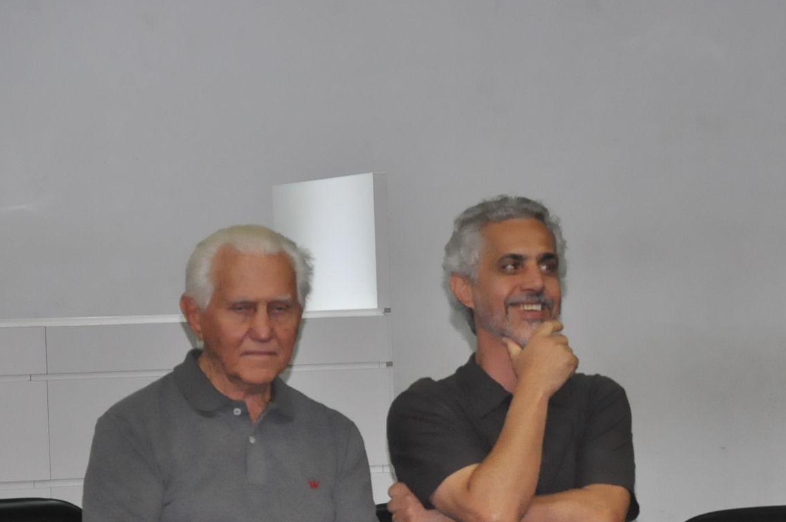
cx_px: 693
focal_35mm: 258
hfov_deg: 8.0
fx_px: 5627
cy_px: 362
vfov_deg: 5.3
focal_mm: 92
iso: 2000
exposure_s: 1/60
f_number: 5.6
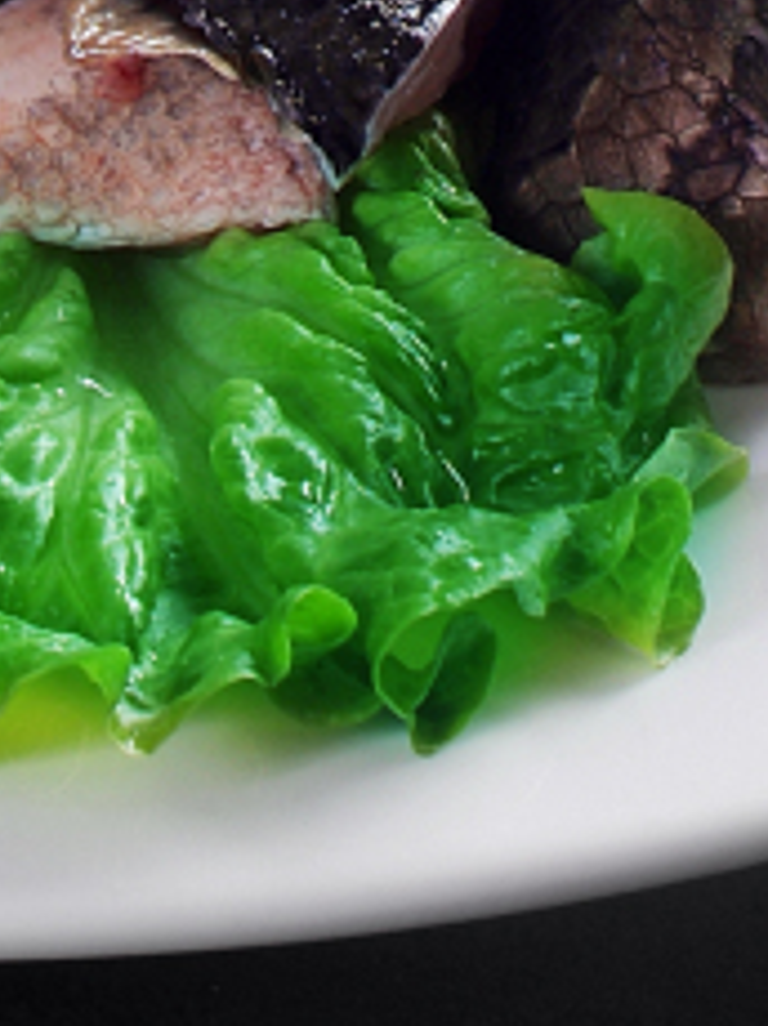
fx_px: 9543
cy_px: -417
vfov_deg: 6.1
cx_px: -125
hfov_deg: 4.6
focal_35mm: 322
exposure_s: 1/180
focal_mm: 50
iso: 100
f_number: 13
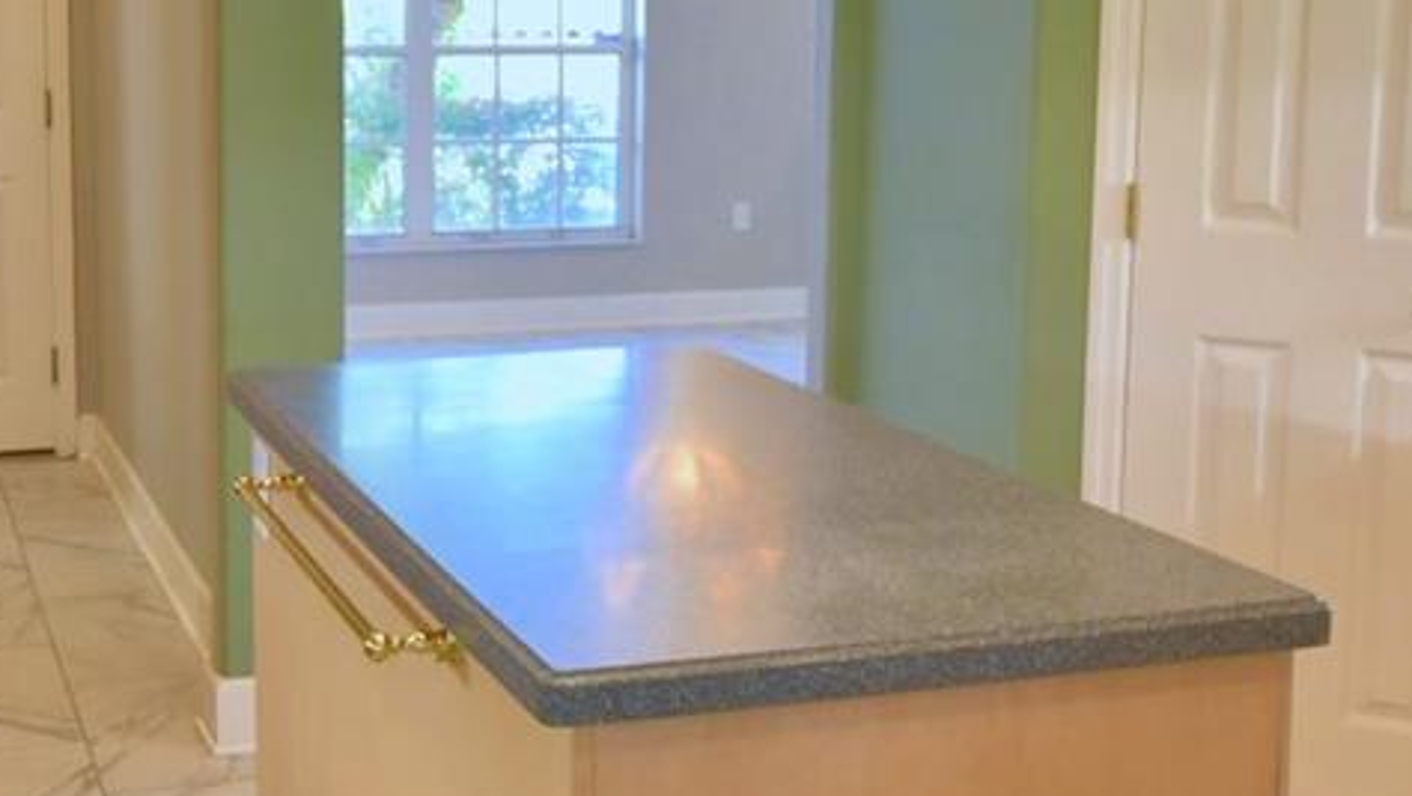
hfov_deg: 38.9
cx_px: 527
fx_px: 1985
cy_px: 230
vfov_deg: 22.5
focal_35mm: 53
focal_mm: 10
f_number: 4.5
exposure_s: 1/30
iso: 400
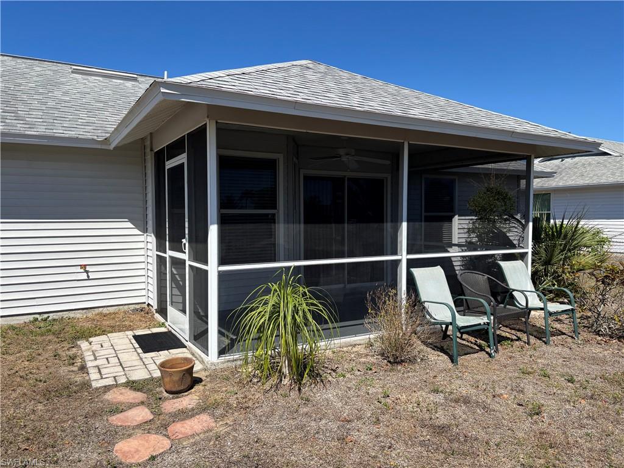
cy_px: 234
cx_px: 312
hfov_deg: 67.3
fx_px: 469
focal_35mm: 26
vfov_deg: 53.1
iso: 50
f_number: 1.6
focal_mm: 5.96
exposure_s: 1/3413
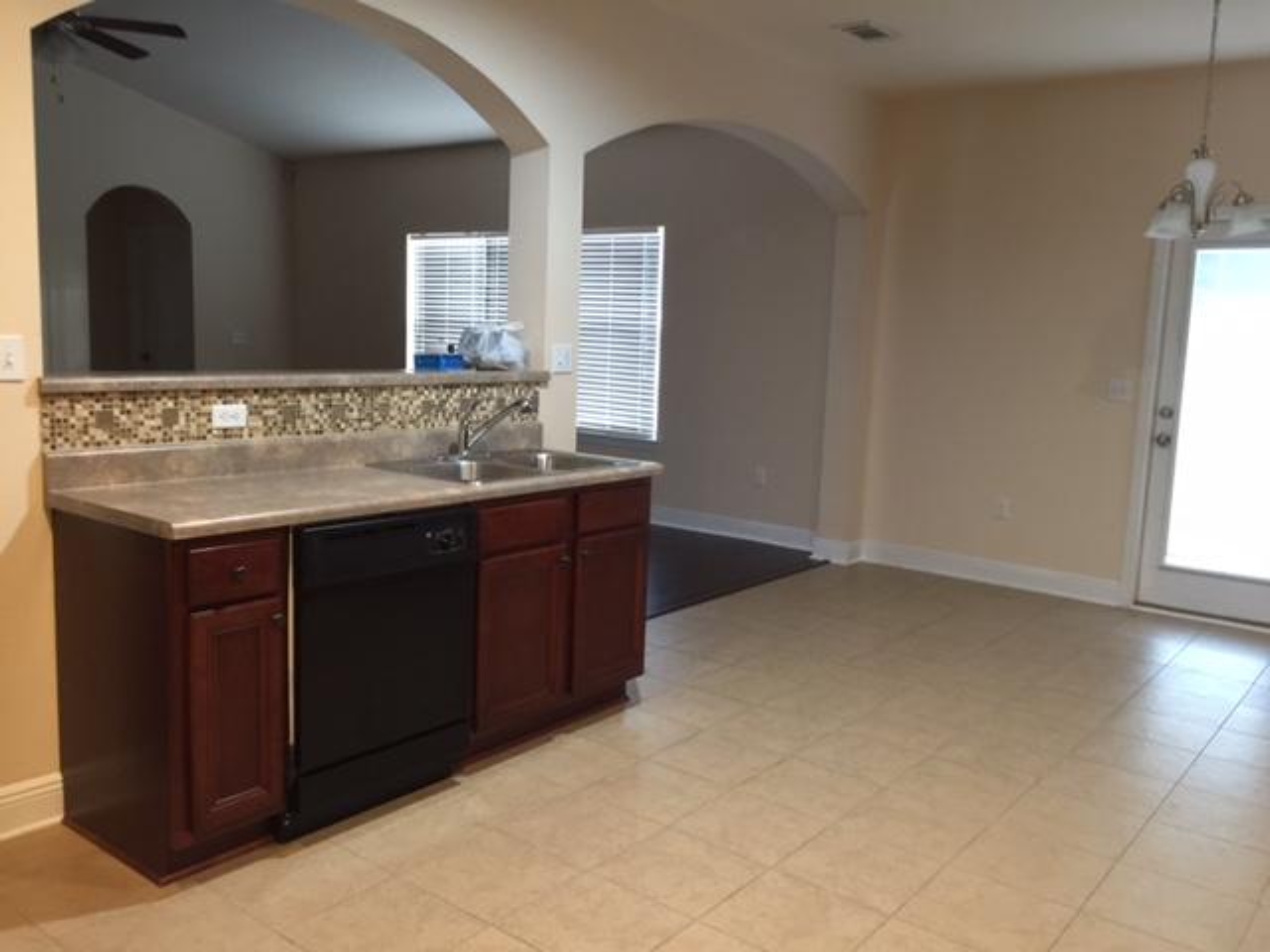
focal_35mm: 29
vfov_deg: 48.2
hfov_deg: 61.7
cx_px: 635
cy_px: 476
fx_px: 1064
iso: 125
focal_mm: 4.15
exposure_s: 1/8
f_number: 2.2
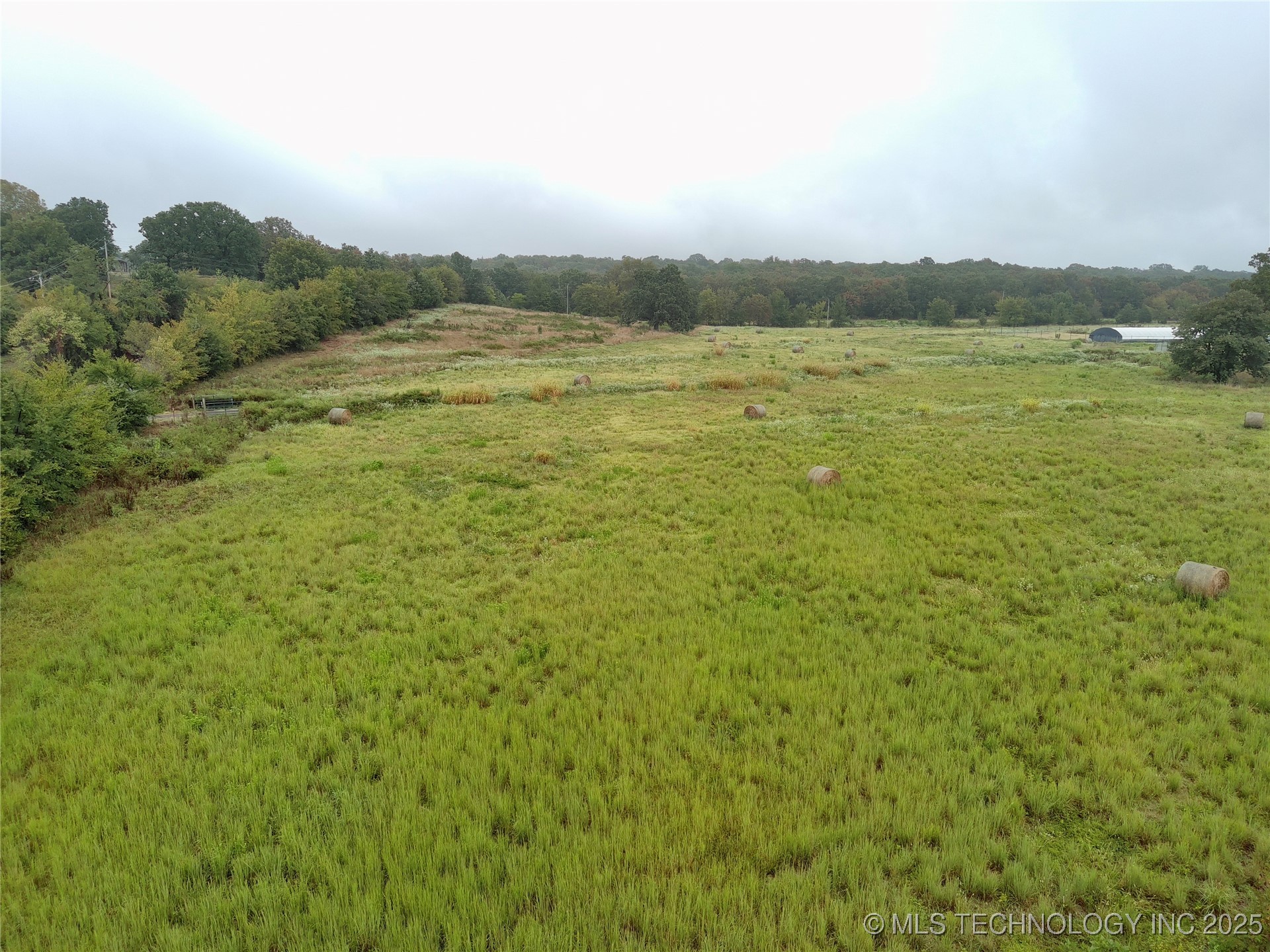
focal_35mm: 23
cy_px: 476
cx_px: 635
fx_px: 844
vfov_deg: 58.9
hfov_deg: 73.9
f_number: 1.9
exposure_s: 1/494
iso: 100
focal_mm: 6.67
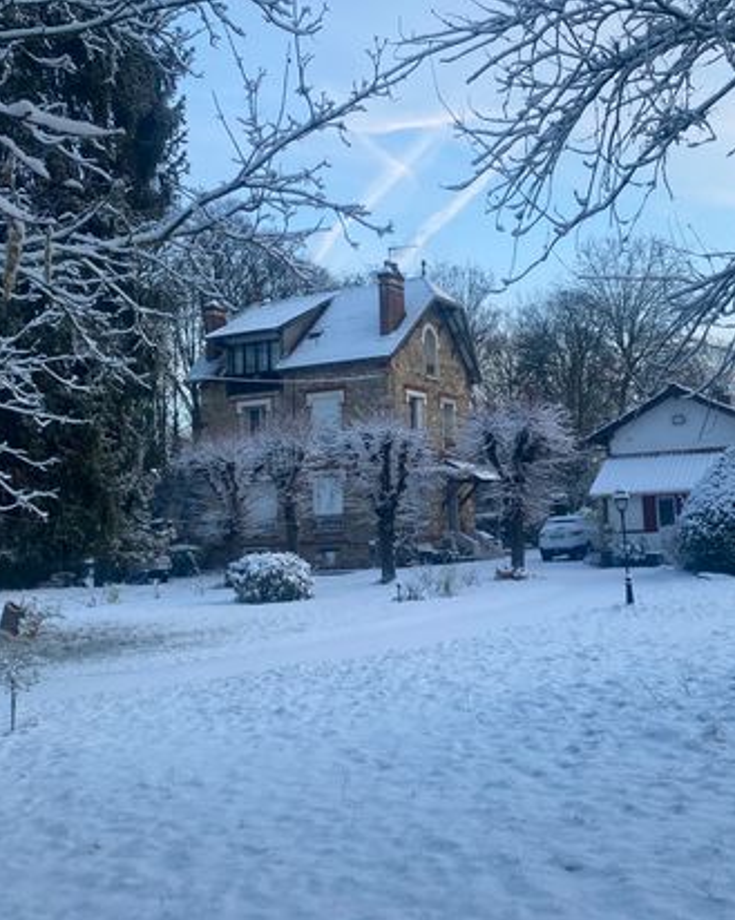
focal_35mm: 37
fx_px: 1007
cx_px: 467
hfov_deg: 39.8
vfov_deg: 49.1
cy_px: 429
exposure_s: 1/122
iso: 32
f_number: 1.8
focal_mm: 4.25
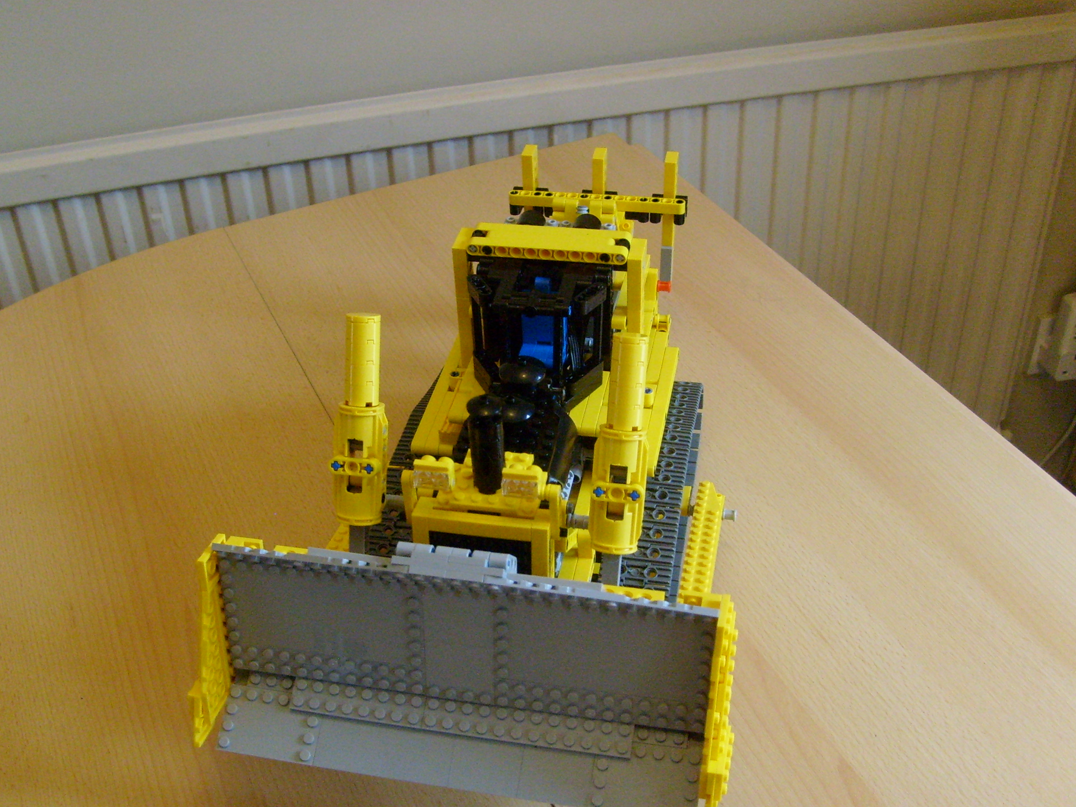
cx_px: 491
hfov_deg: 45.7
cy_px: 449
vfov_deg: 35.1
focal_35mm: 41
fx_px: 1274
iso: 200
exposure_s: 1/30
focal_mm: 5.8
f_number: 2.8
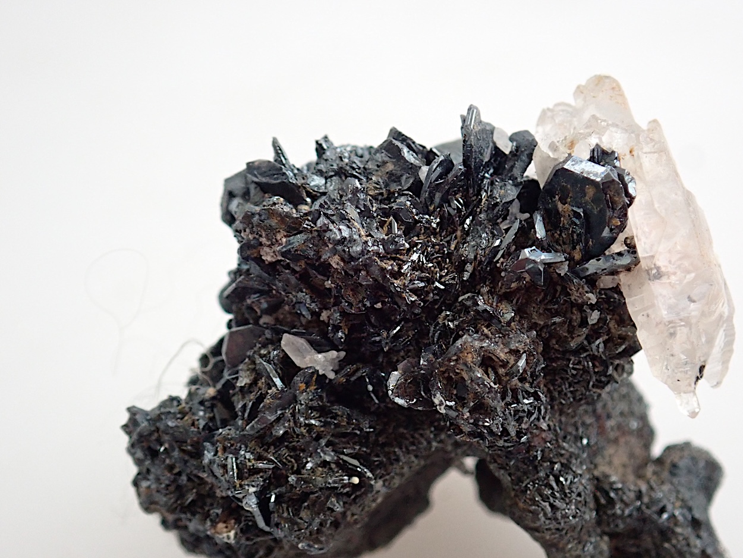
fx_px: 2147
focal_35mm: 100
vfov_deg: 14.8
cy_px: 279
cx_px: 372
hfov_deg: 19.6
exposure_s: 1/40
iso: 800
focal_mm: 18
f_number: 4.9
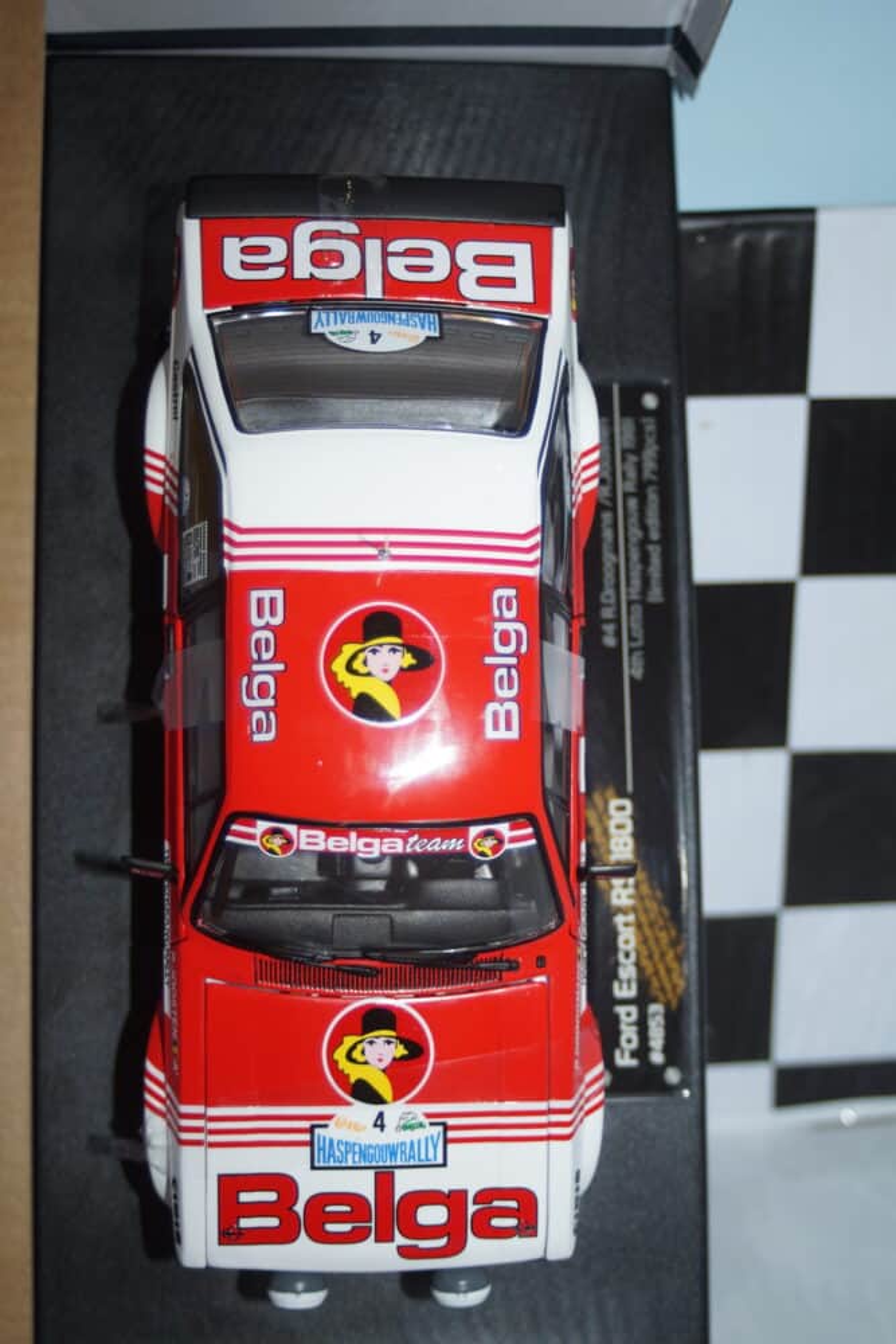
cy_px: 672
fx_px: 1959
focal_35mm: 52
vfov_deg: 37.8
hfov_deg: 25.8
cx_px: 448
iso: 100
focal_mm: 35
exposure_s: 1/125
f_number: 4
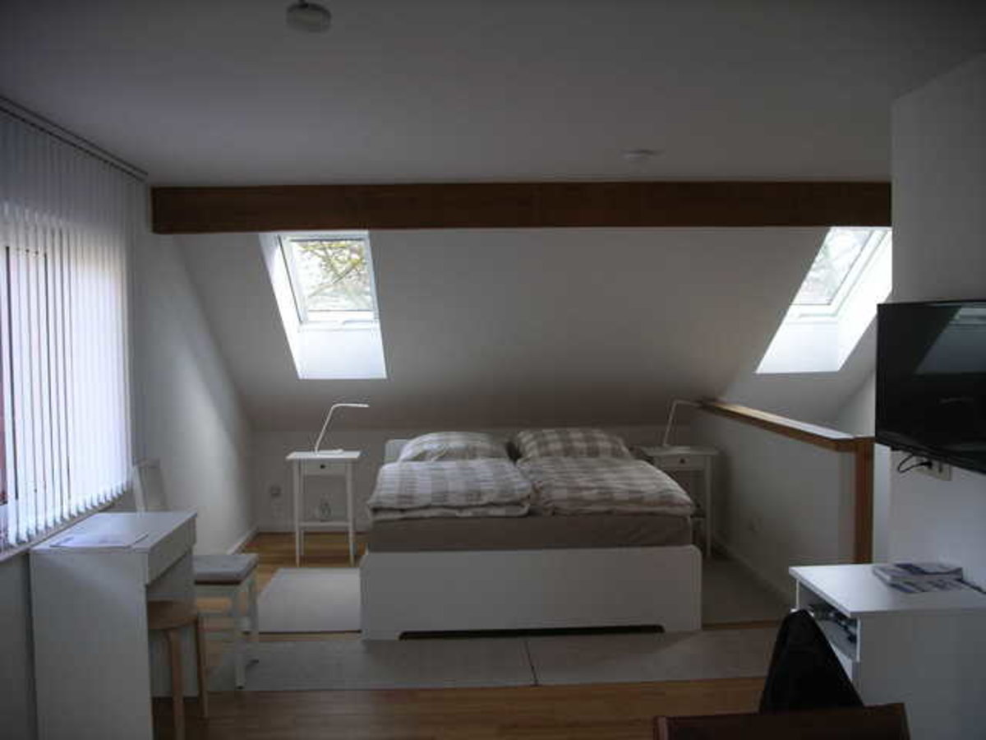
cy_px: 370
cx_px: 493
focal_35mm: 37
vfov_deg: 38.7
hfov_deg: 50.1
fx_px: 1054
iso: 64
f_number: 2.8
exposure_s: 1/40
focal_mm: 7.8
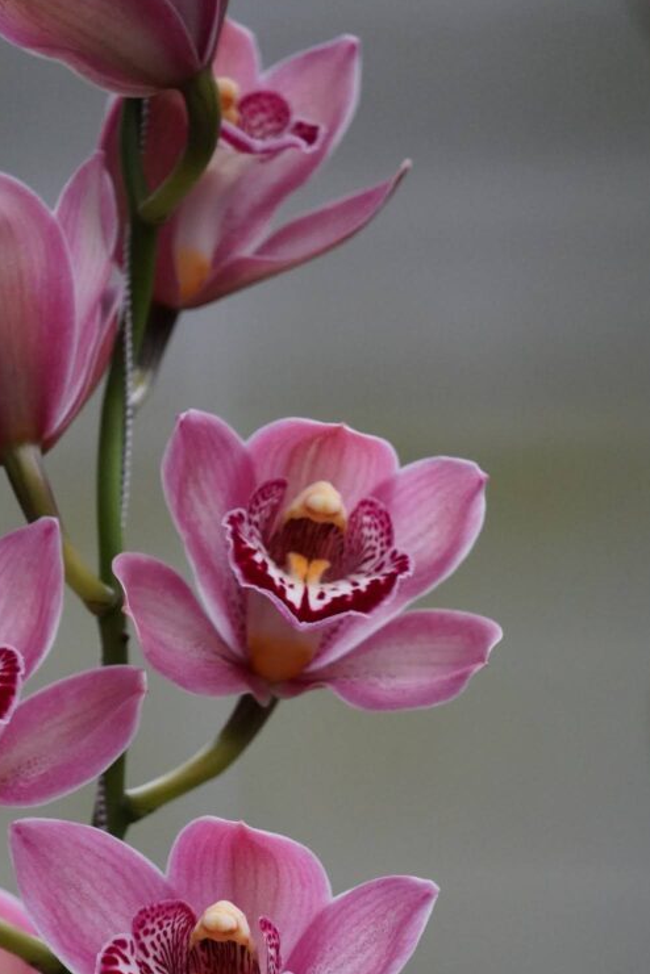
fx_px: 17549
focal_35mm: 648
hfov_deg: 2.1
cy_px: 753
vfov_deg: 3.2
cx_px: 164
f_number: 6.3
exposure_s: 1/500
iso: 12800
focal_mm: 400
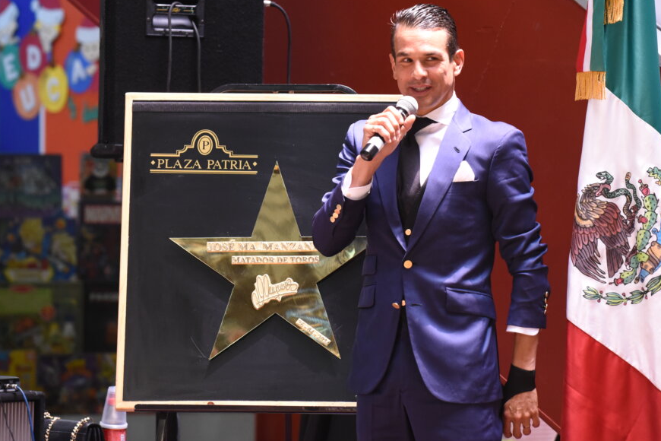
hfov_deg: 9.9
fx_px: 3800
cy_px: 178
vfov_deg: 6.6
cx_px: 372
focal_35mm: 207
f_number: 4
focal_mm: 150
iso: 3200
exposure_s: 1/400
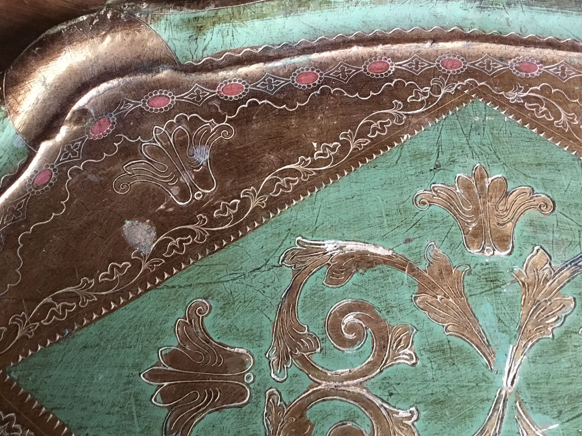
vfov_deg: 44.2
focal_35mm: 32
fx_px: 538
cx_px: 293
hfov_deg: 56.8
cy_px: 216
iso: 200
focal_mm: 3.3
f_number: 2.4
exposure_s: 1/17
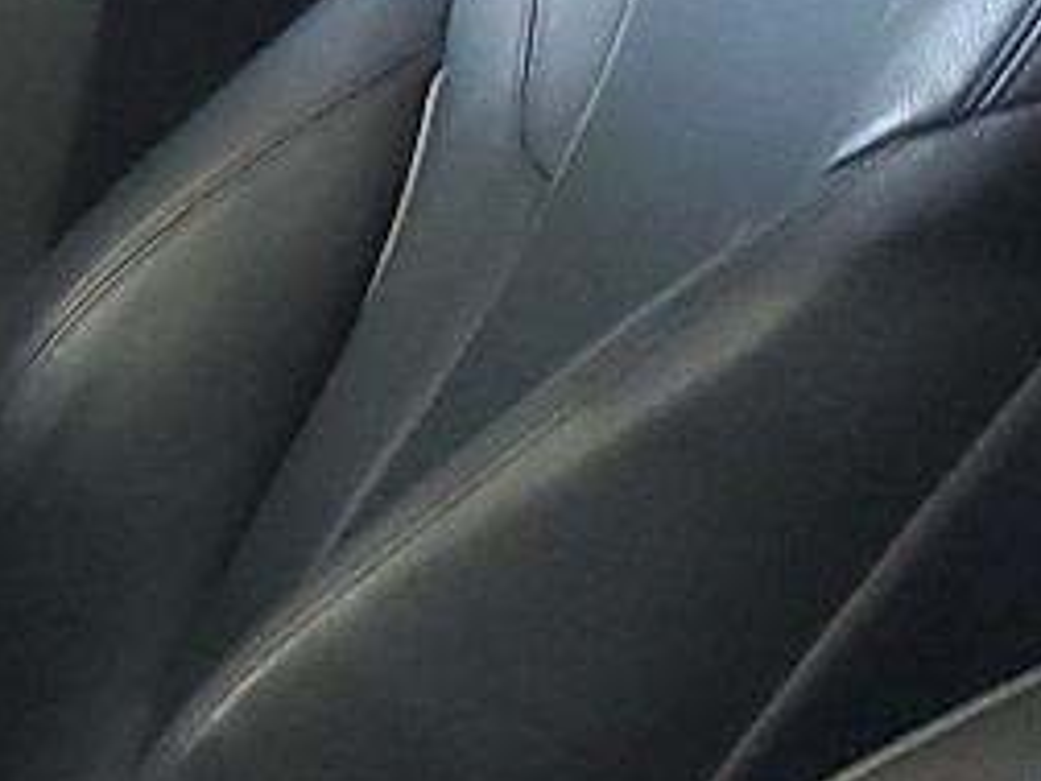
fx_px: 4962
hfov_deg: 11.5
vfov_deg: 8.7
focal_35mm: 165
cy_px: 1260
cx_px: -537
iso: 355
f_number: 1.5
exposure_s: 1/33
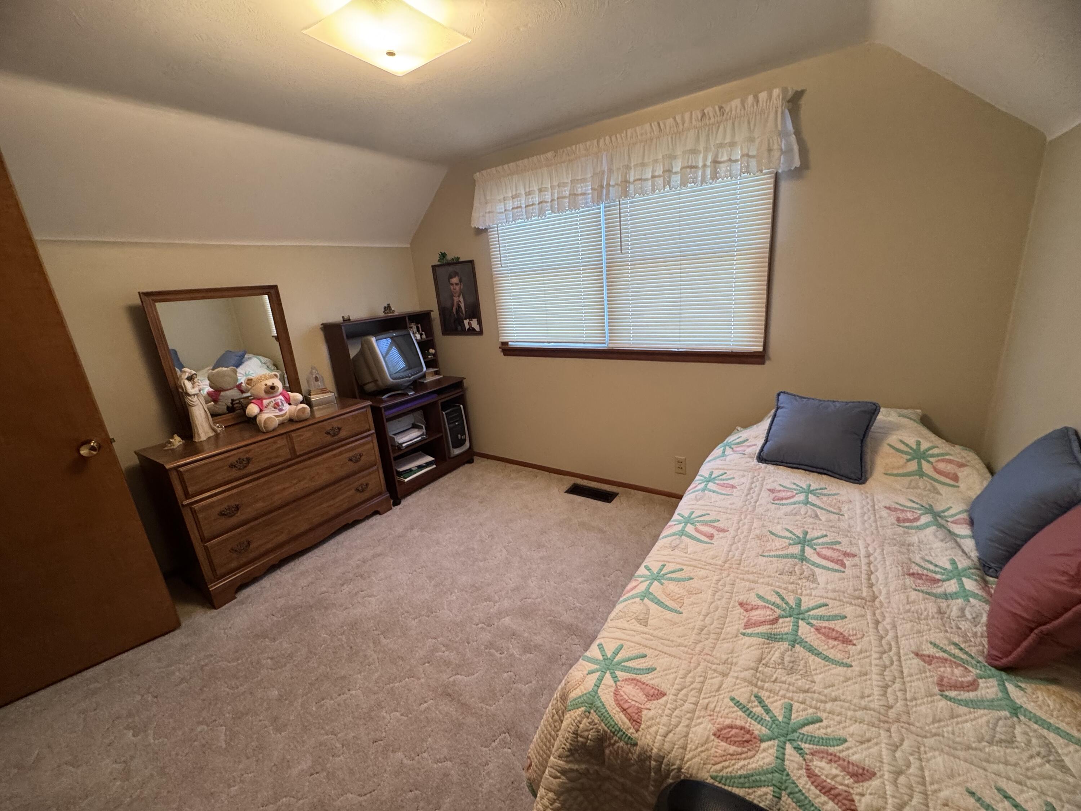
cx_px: 540
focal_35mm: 14
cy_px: 406
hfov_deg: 102.1
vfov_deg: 85.7
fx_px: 437
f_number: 2.2
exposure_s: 1/60
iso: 250
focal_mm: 2.22
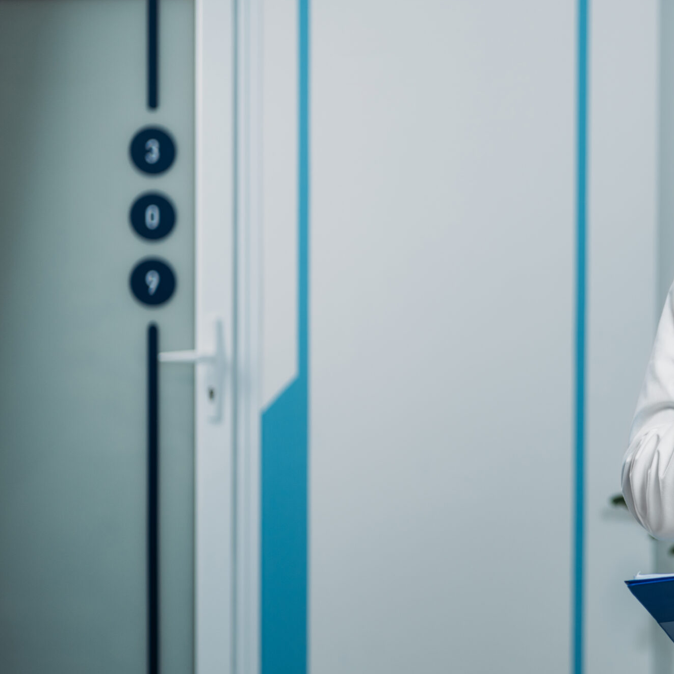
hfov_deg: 16.0
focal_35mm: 107
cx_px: 644
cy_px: 318
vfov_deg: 16.3
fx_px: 2357
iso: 125
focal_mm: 65
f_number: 3.2
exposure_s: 1/200
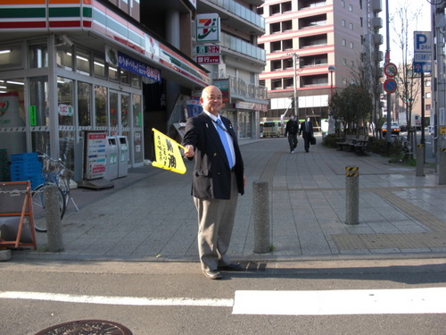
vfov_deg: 39.7
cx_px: 223
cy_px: 168
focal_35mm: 36
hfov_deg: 51.4
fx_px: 464
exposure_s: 1/160
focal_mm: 6.3
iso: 50
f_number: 2.8
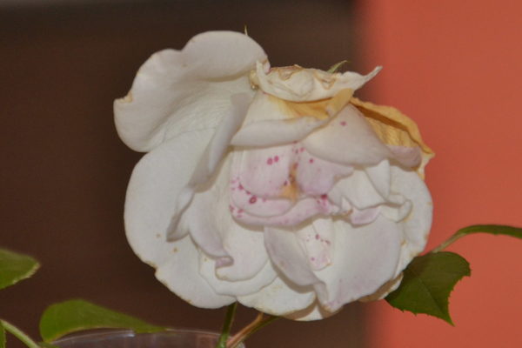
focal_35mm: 158
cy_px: 174
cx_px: 261
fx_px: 2284
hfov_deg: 13.0
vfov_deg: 8.7
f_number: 5.6
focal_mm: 105
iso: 800
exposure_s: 1/60
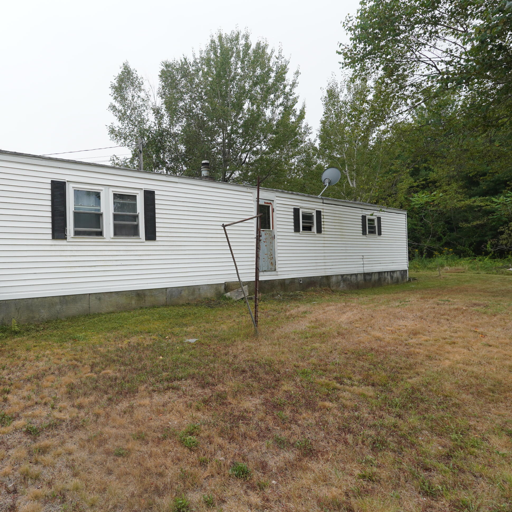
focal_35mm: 22
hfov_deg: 67.0
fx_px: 362
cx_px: 143
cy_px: 257
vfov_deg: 70.5
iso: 160
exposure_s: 1/640
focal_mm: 11
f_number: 3.5
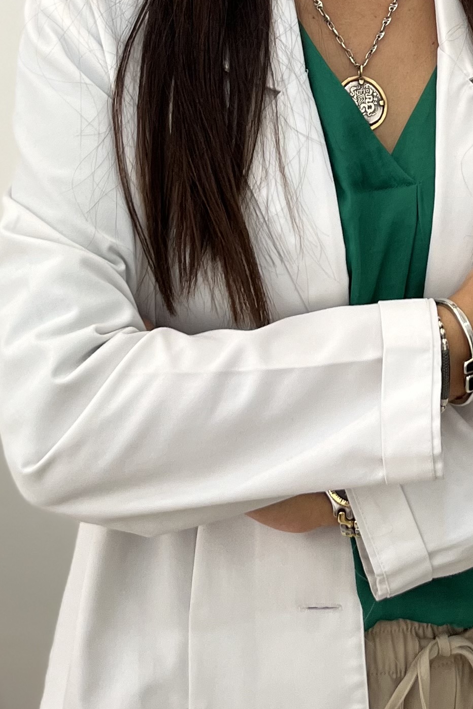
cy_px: -128
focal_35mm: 78
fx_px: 1537
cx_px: 443
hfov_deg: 17.2
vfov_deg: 23.8
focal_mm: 5.1
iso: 64
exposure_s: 1/50
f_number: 1.6
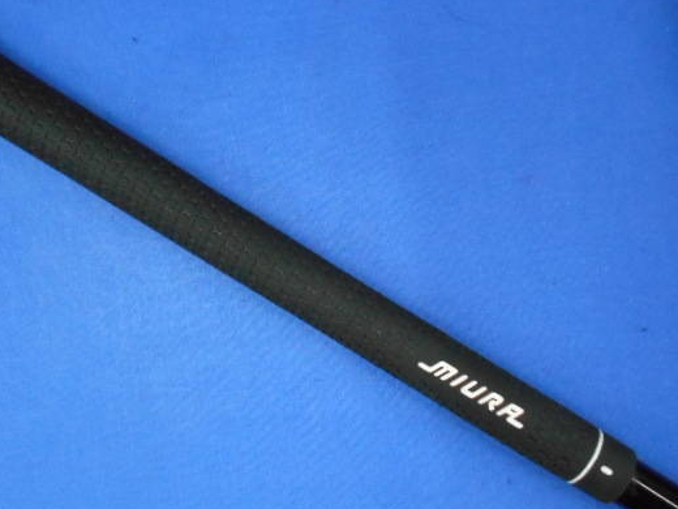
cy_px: 253
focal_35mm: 32
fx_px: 627
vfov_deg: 44.2
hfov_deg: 56.4
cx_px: 273
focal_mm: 4.6
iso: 800
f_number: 3.2
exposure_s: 1/80
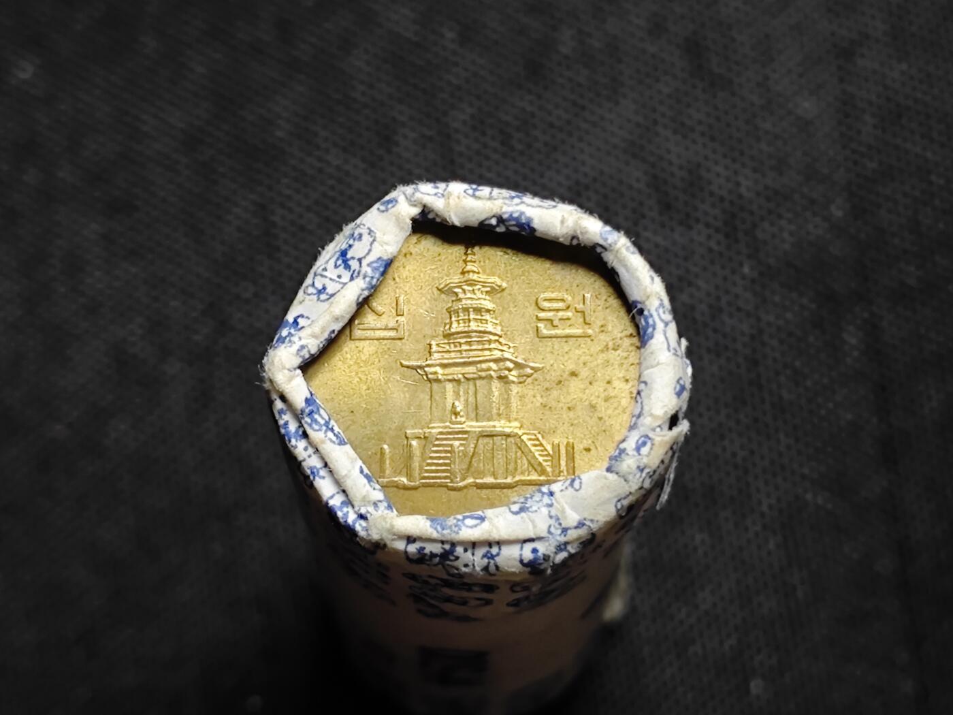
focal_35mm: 105
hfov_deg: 18.7
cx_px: 476
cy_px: 358
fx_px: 2891
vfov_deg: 14.1
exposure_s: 1/100
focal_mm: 5.84
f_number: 1.6
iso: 100
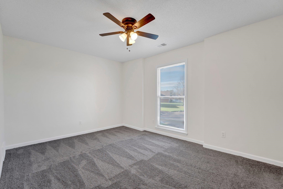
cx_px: 142
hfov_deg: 97.8
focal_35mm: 16
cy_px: 94
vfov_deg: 74.8
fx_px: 123
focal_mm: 15.7
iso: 400
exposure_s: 1/50
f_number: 8
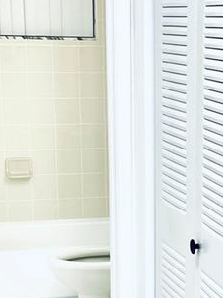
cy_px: 278
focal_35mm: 103
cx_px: 242
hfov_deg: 14.1
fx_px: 885
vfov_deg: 18.7
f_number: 1.6
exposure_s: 1/120
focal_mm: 5.1
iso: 40
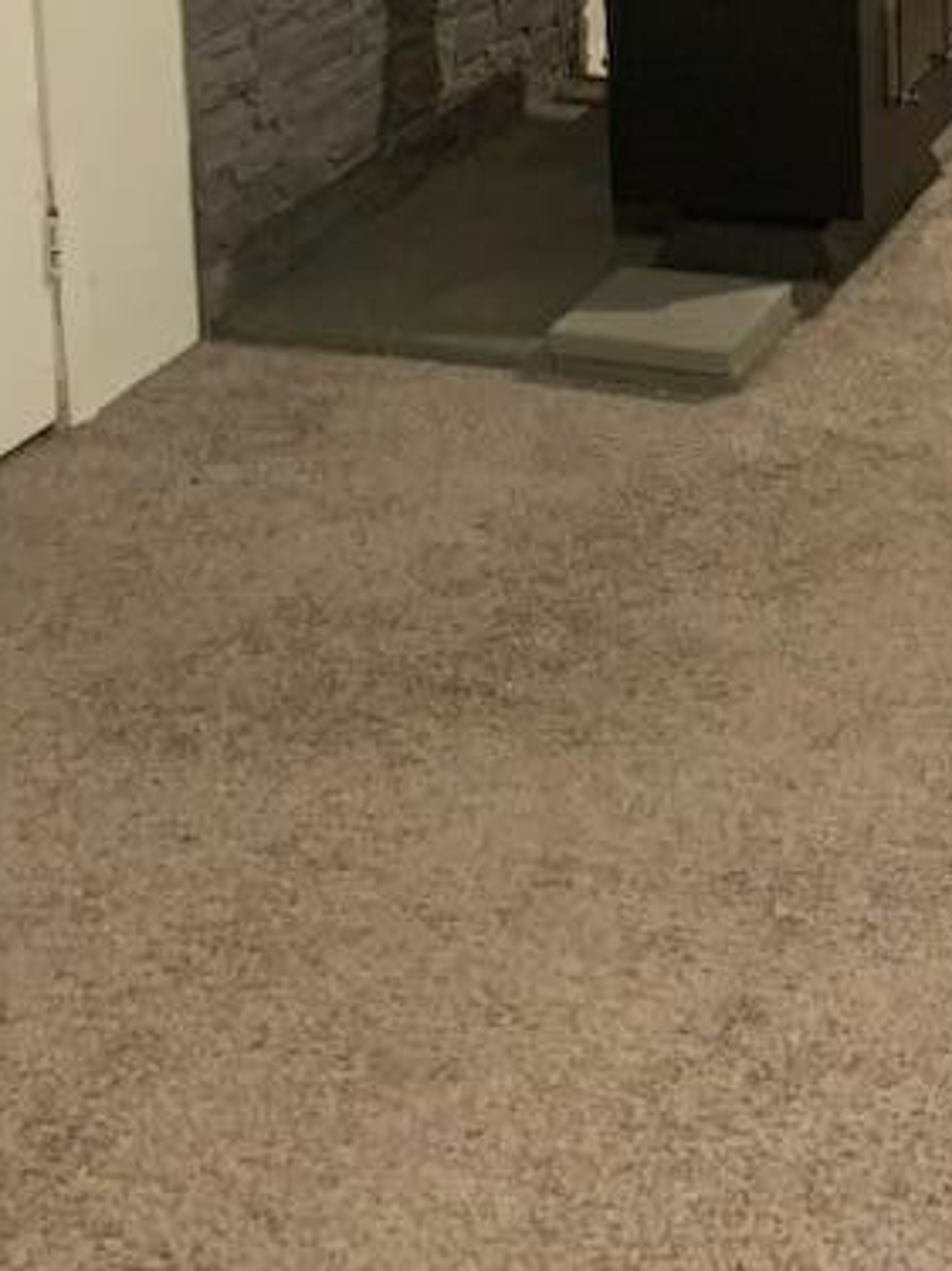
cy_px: -217
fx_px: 2605
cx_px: 728
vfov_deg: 25.0
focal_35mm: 71
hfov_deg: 20.5
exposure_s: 1/40
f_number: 1.8
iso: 320
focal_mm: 4.25
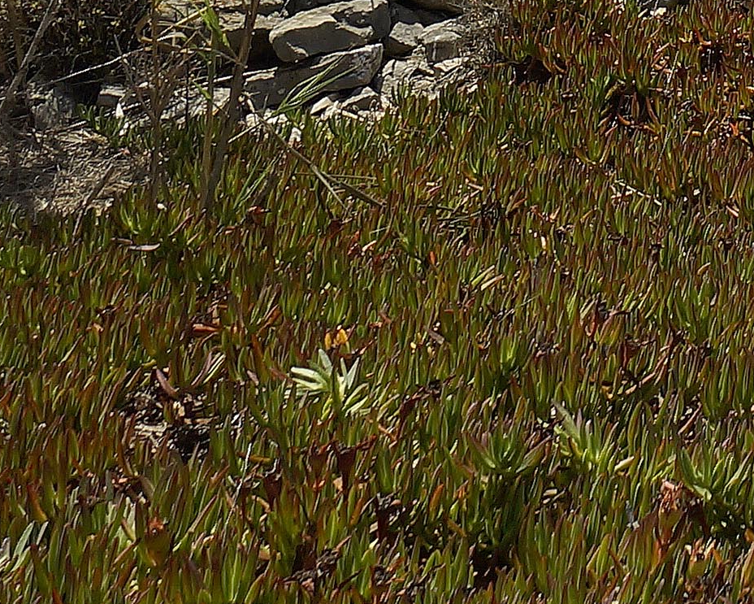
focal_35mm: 91
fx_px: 2031
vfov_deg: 14.7
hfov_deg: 16.9
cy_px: -503
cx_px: 1411
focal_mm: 10
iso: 100
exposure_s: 1/640
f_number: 6.3
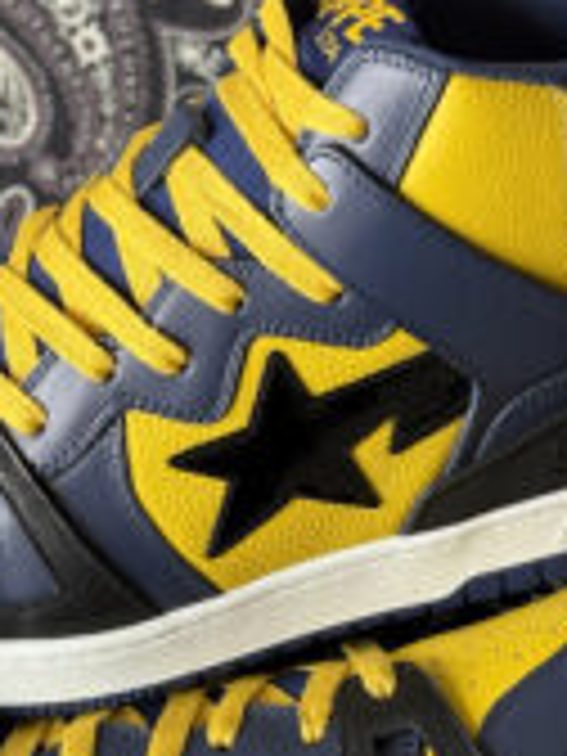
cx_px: 189
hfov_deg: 11.9
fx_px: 2708
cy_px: 608
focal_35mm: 124
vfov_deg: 15.8
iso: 25
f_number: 1.6
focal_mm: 5.96
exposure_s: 1/122
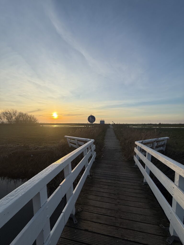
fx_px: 99
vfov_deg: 102.1
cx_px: 92
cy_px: 122
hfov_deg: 85.7
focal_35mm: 14
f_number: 2.2
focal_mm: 2.22
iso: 50
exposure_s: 1/1901
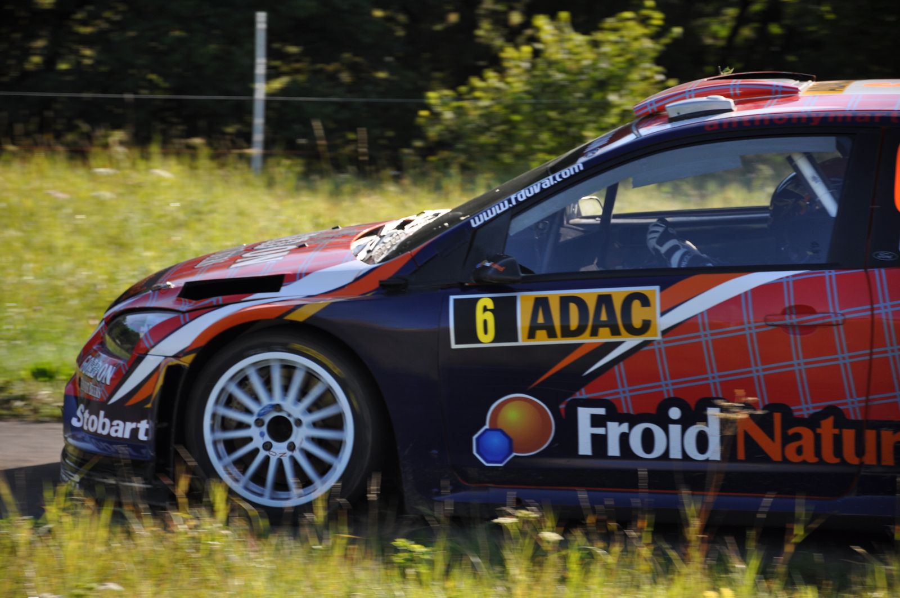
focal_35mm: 158
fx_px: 3932
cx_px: 450
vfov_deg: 8.7
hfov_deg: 13.1
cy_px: 299
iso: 250
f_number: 5.6
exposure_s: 1/500
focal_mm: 105
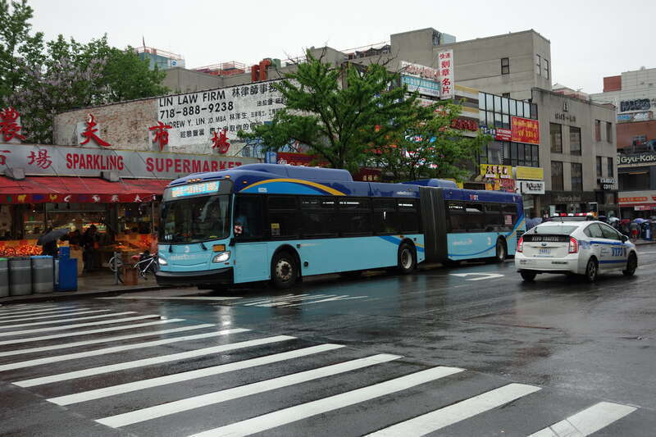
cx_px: 328
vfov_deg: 33.4
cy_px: 218
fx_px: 729
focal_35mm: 40
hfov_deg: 48.5
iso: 160
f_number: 2.8
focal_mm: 14.93
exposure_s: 1/250
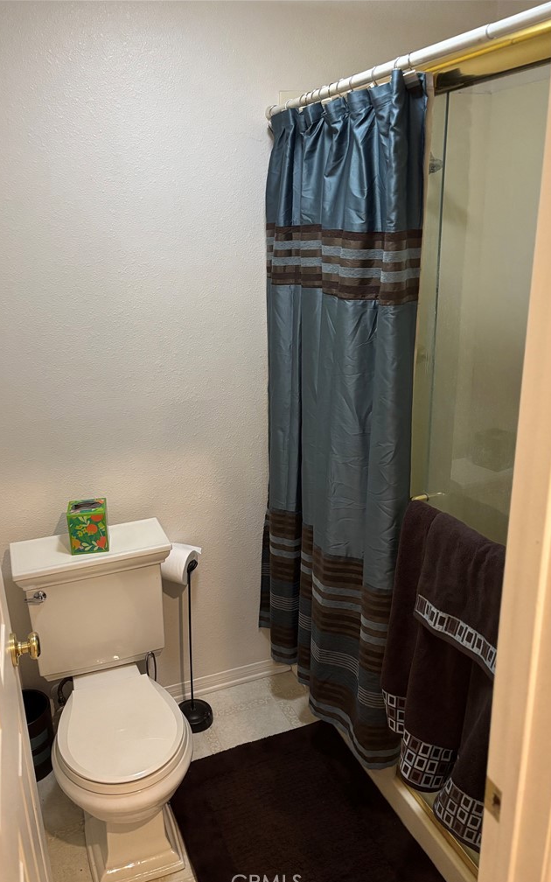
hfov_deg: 44.5
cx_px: 247
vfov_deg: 66.5
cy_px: 447
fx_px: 673
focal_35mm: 28
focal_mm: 5.96
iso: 500
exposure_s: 1/60
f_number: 1.6
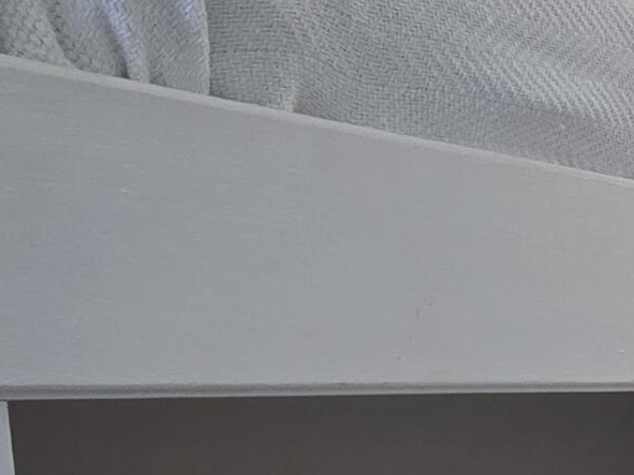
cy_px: 621
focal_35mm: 66
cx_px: 797
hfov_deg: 25.7
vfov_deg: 20.3
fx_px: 1209
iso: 320
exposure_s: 1/120
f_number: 1.9
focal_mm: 2.2
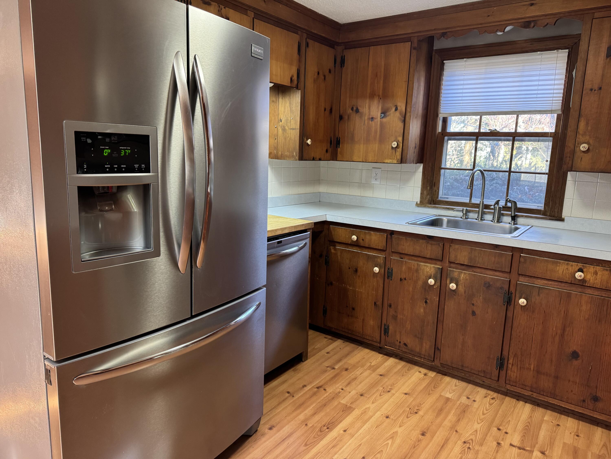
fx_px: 424
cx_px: 306
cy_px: 230
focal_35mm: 24
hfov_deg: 71.6
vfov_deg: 56.8
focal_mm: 6.76
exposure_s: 1/60
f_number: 1.78
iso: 320
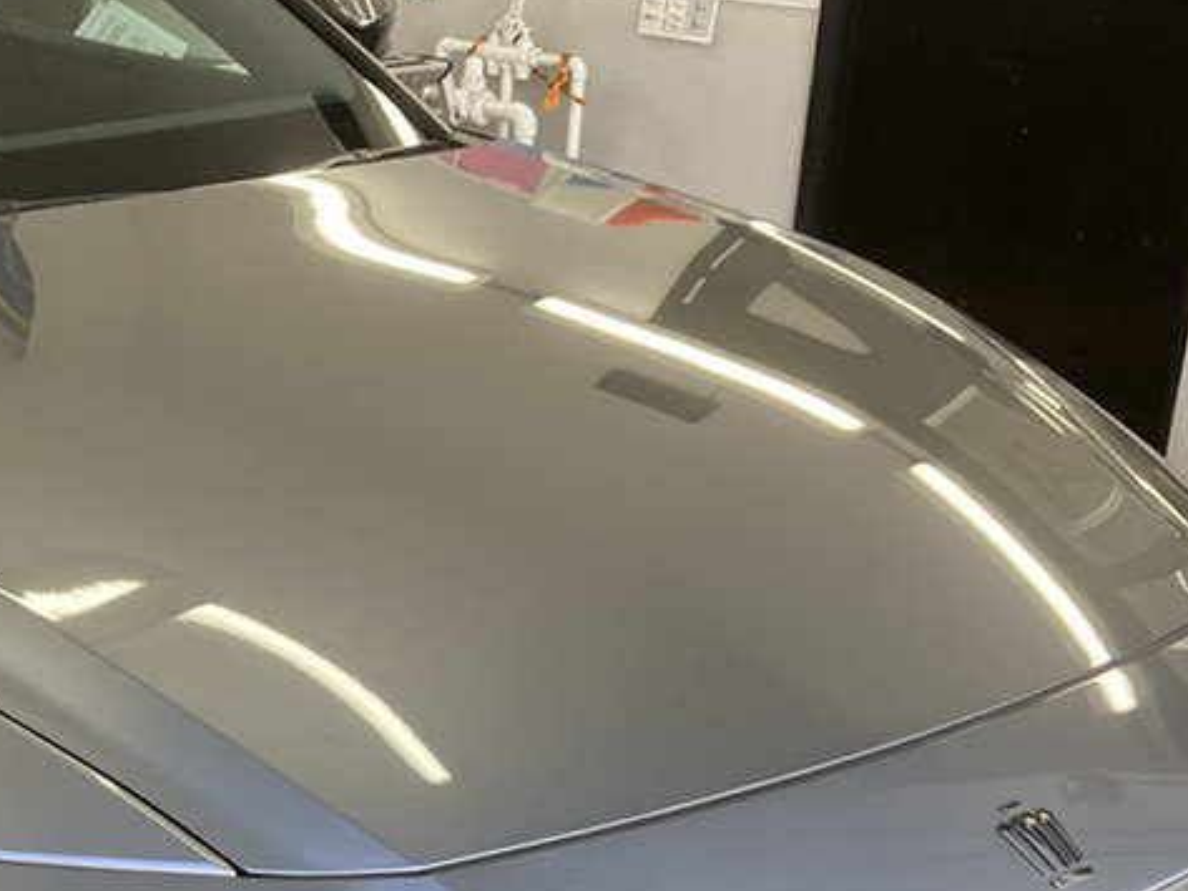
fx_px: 2437
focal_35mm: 71
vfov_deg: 20.4
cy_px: 753
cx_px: -58
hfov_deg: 25.7
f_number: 1.8
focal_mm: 3.99
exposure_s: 1/120
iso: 40
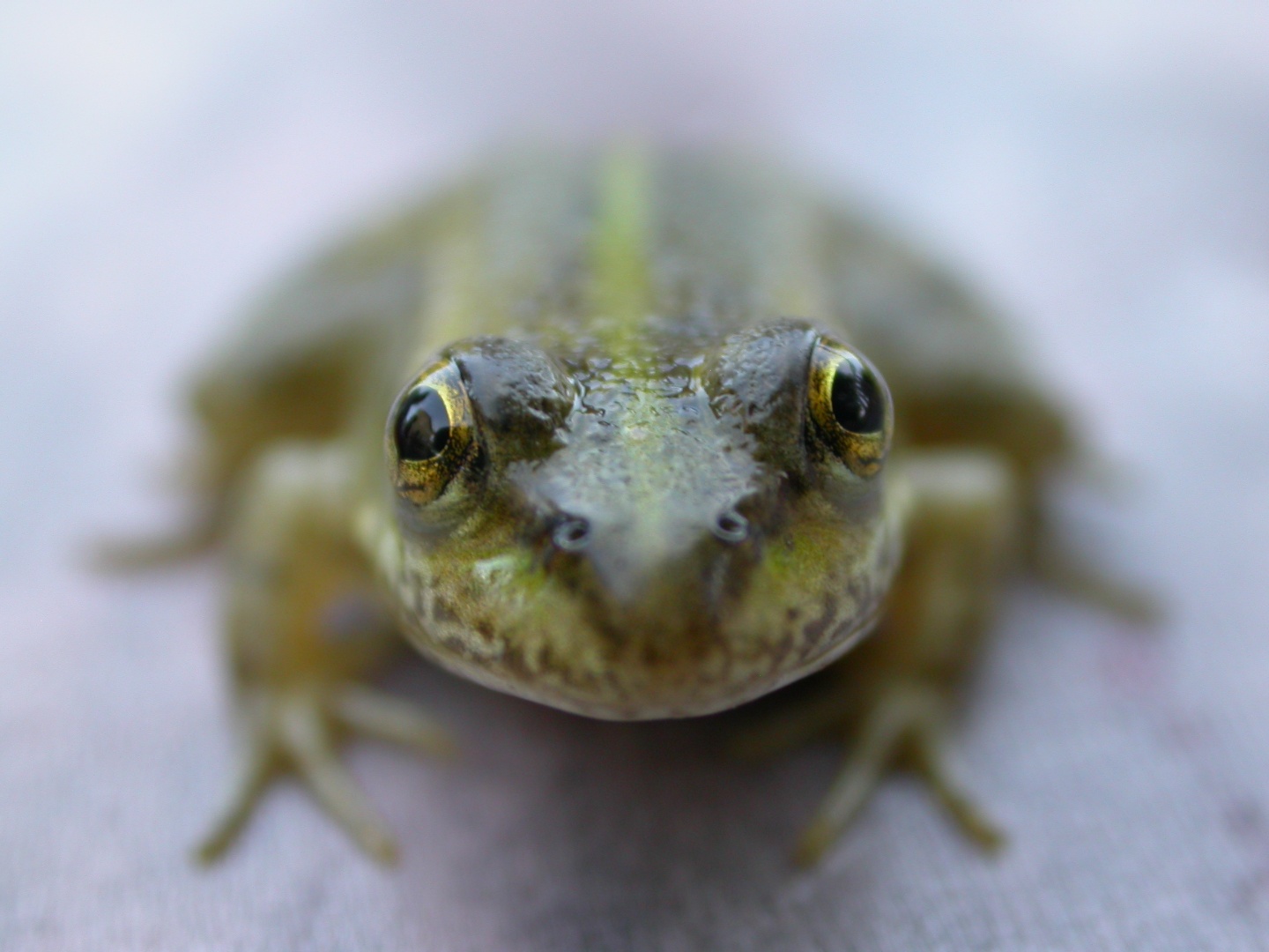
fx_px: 3776
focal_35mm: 103
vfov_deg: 14.4
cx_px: 634
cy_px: 476
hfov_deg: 19.1
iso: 100
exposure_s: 1/22
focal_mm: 21.3
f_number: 4
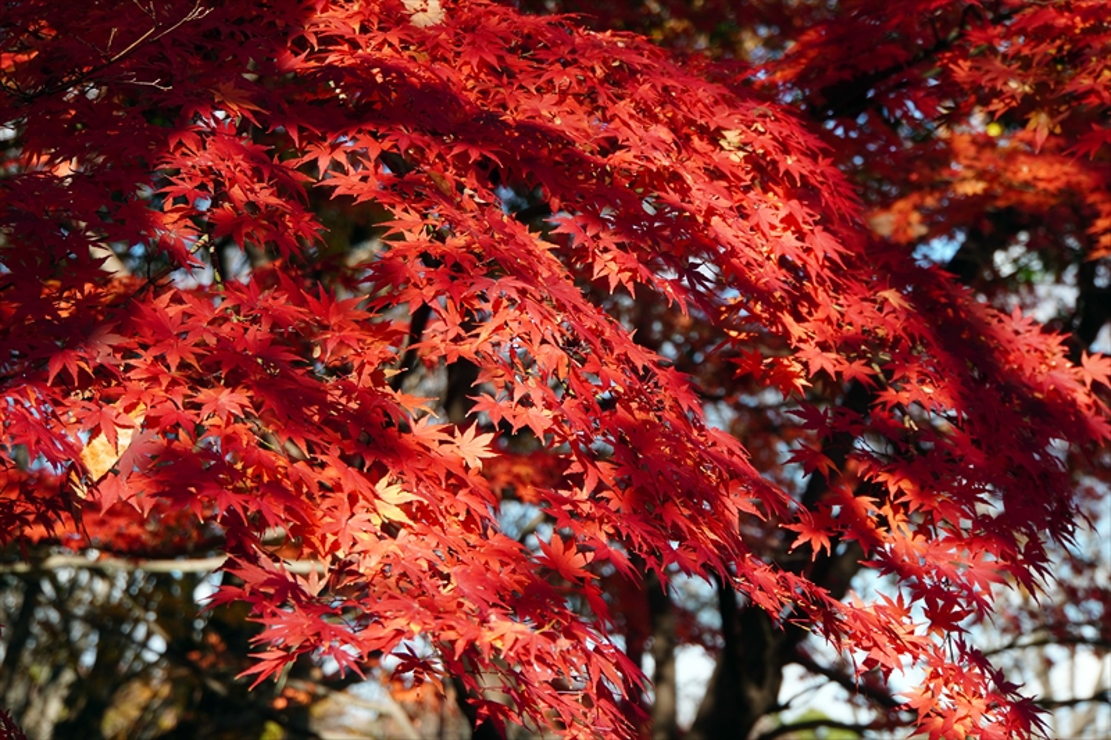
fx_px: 2707
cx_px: 556
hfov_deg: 23.2
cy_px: 370
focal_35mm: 88
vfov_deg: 15.6
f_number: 6.3
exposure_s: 1/125
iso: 100
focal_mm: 58.5
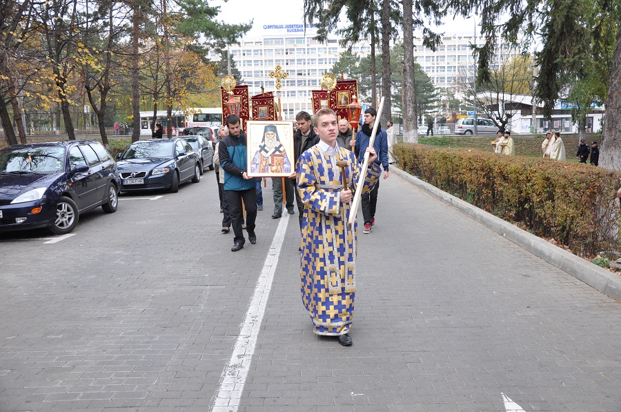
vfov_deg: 39.8
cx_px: 310
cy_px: 206
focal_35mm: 33
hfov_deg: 57.3
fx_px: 568
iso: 500
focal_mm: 22
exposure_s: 1/400
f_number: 10
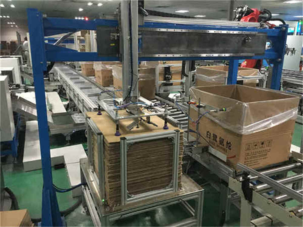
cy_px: 114
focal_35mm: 29
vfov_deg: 48.2
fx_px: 254
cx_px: 152
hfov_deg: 61.7
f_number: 2.2
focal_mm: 4.15
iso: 320
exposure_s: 1/17
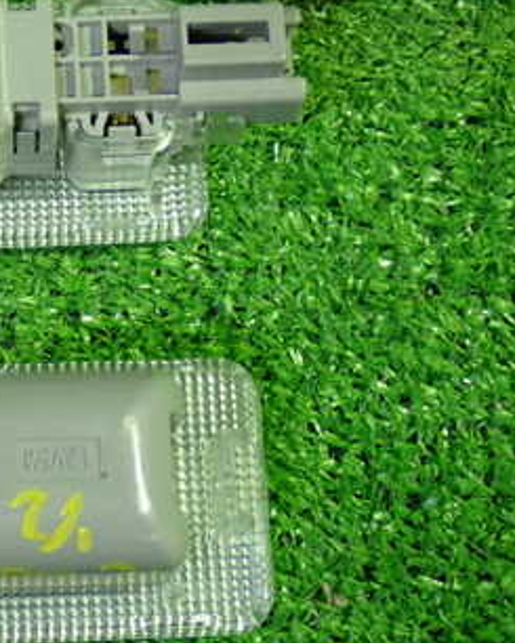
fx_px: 1714
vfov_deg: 21.3
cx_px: -25
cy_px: 332
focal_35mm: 90
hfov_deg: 16.7
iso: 800
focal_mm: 8.4
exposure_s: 1/30
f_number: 3.1
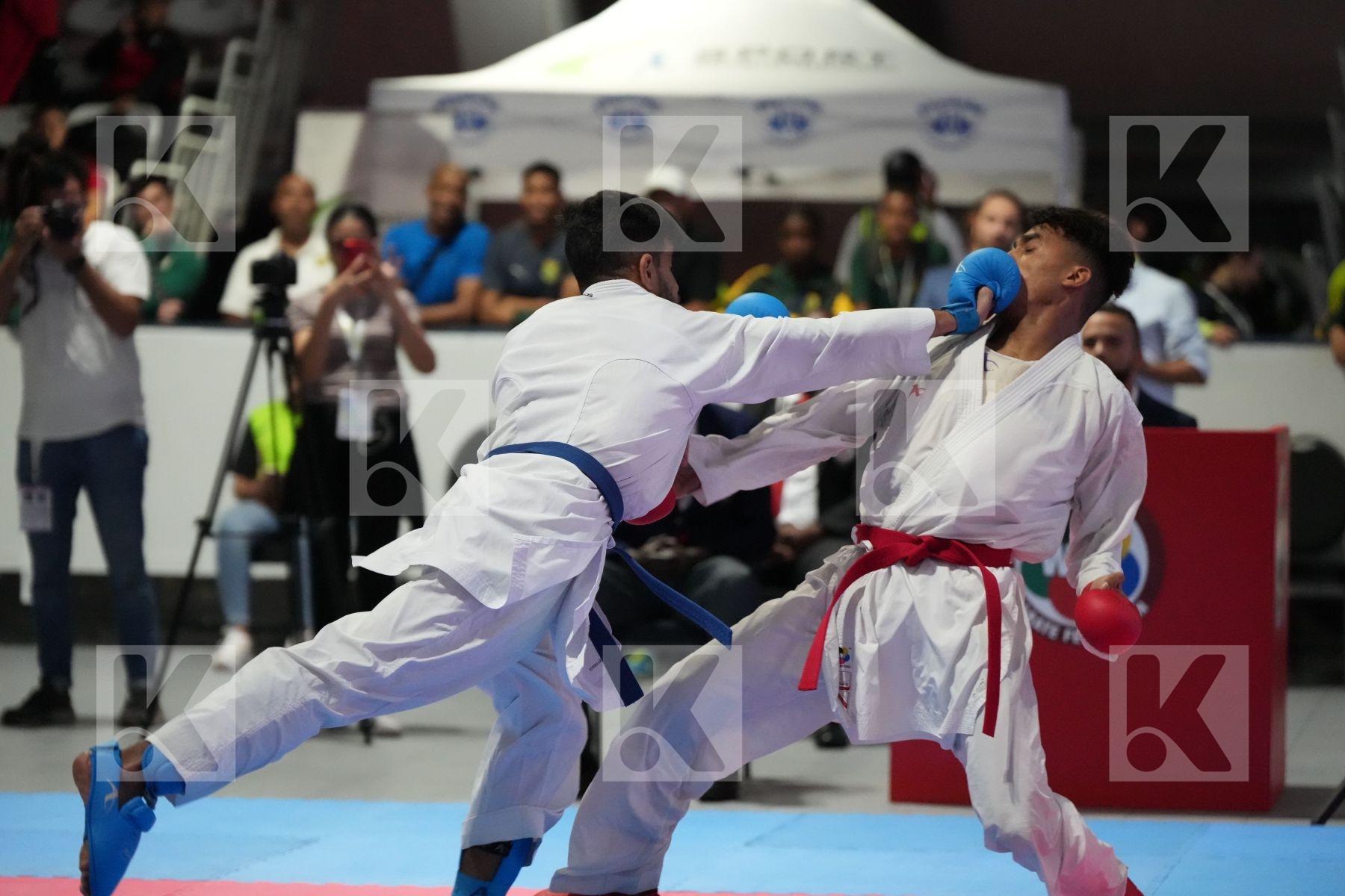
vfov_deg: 10.6
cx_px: 672
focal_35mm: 129
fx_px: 4819
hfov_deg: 15.9
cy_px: 448
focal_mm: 129
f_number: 2.8
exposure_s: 1/800
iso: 8000
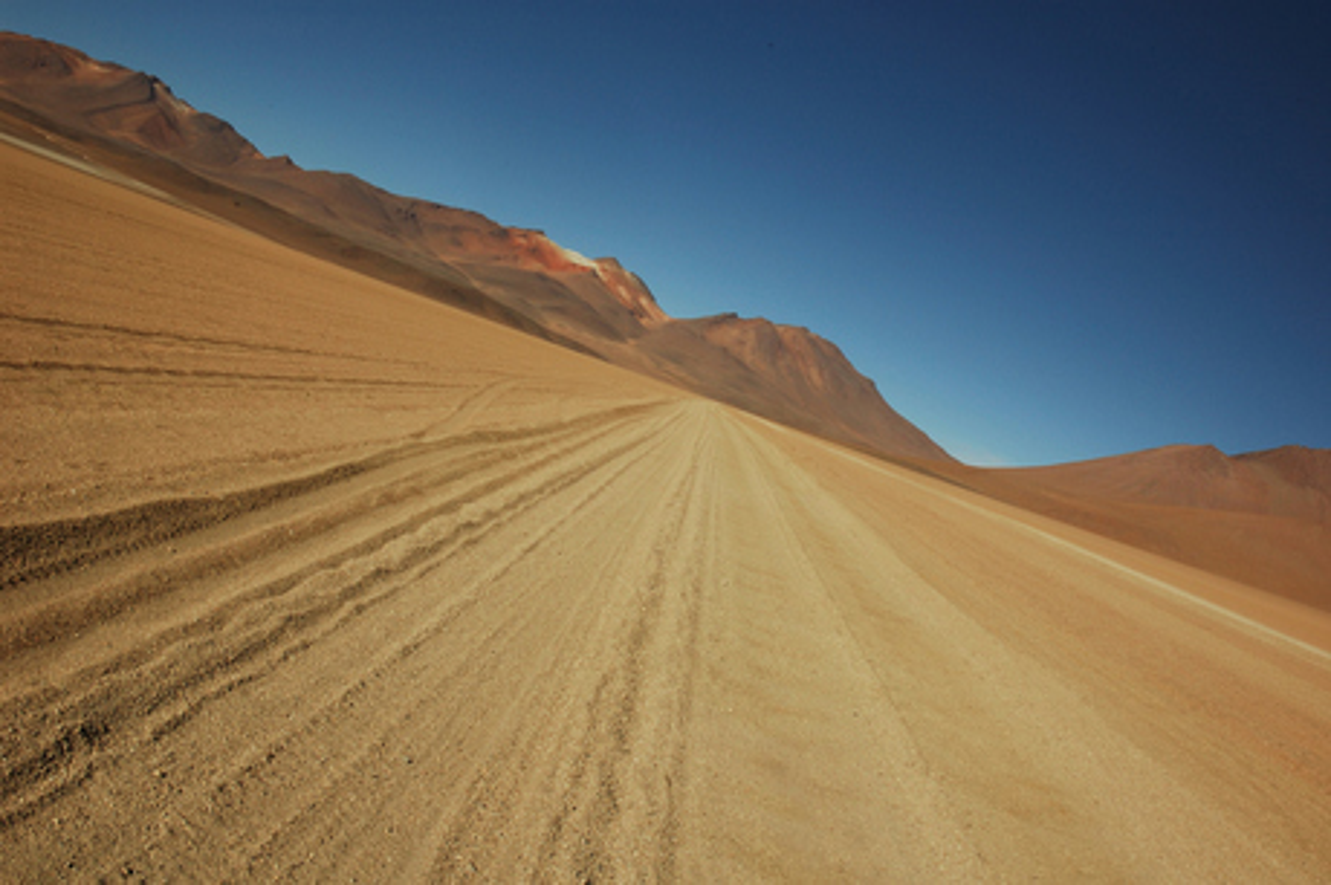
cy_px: 442
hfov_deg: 51.3
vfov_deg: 35.4
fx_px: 1385
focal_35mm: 38
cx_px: 666
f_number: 20
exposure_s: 1/50
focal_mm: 25
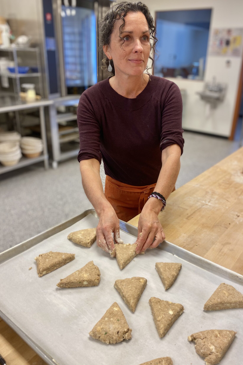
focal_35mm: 28
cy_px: 184
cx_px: 137
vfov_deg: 65.5
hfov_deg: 46.3
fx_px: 283
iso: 64
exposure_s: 1/60
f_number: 1.8
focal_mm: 4.25
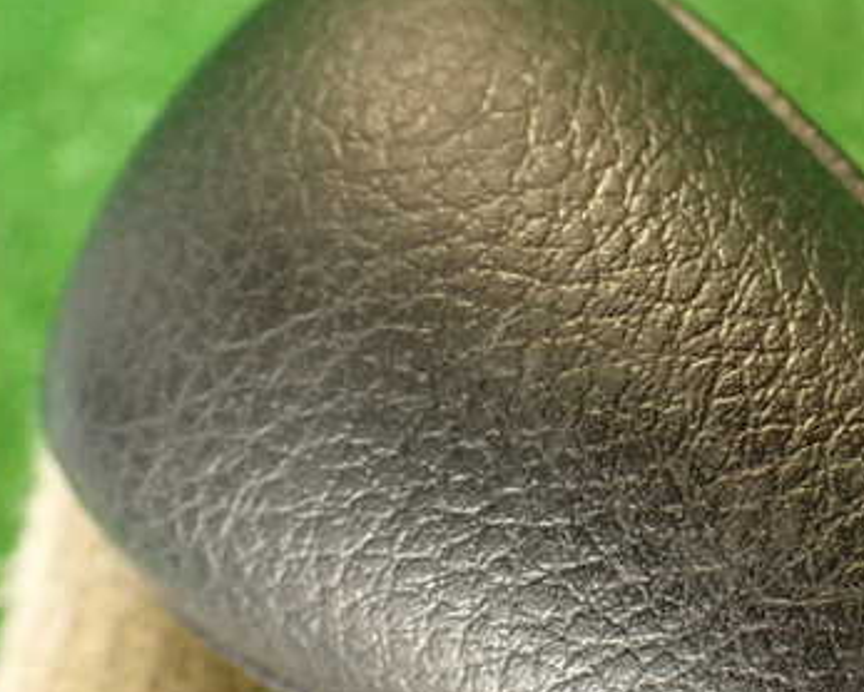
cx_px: 672
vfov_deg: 27.9
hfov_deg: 33.8
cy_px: 470
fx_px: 1382
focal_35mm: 54
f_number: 2.4
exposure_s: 1/30
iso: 400
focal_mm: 5.79
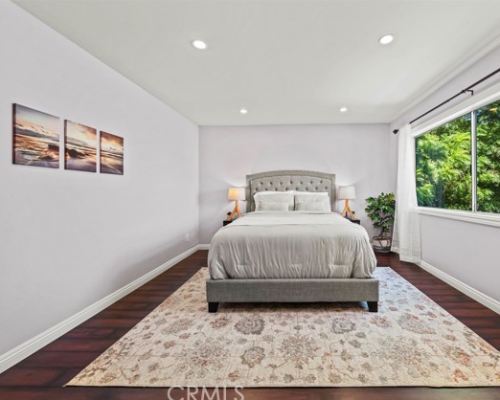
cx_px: 290
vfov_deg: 60.9
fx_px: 340
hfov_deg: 72.1
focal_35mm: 23
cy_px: 203
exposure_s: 1/1.67
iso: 320
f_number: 8
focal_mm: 20
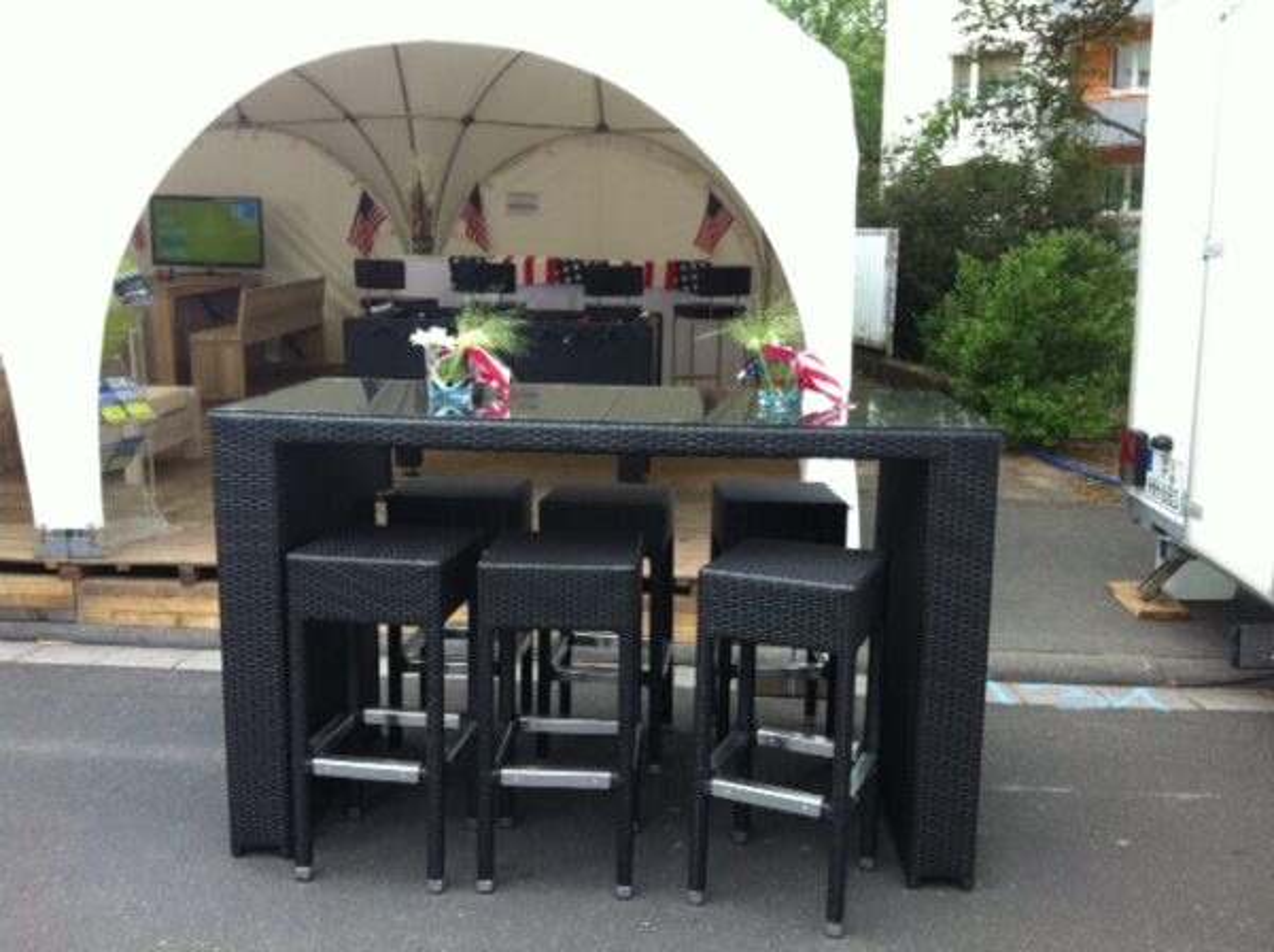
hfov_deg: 52.7
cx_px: 637
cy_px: 476
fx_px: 1286
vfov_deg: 40.6
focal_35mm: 35
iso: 80
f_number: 2.8
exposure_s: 1/152
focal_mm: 3.85
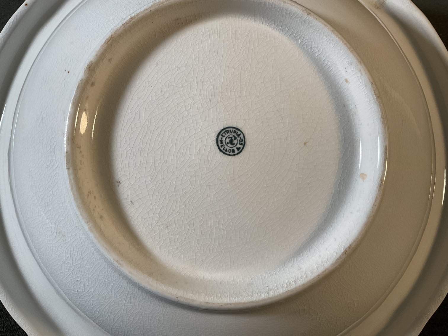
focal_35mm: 29
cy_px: 168
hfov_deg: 61.7
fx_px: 375
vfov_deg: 48.2
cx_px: 224
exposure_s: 1/120
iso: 64
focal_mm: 3
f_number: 1.8
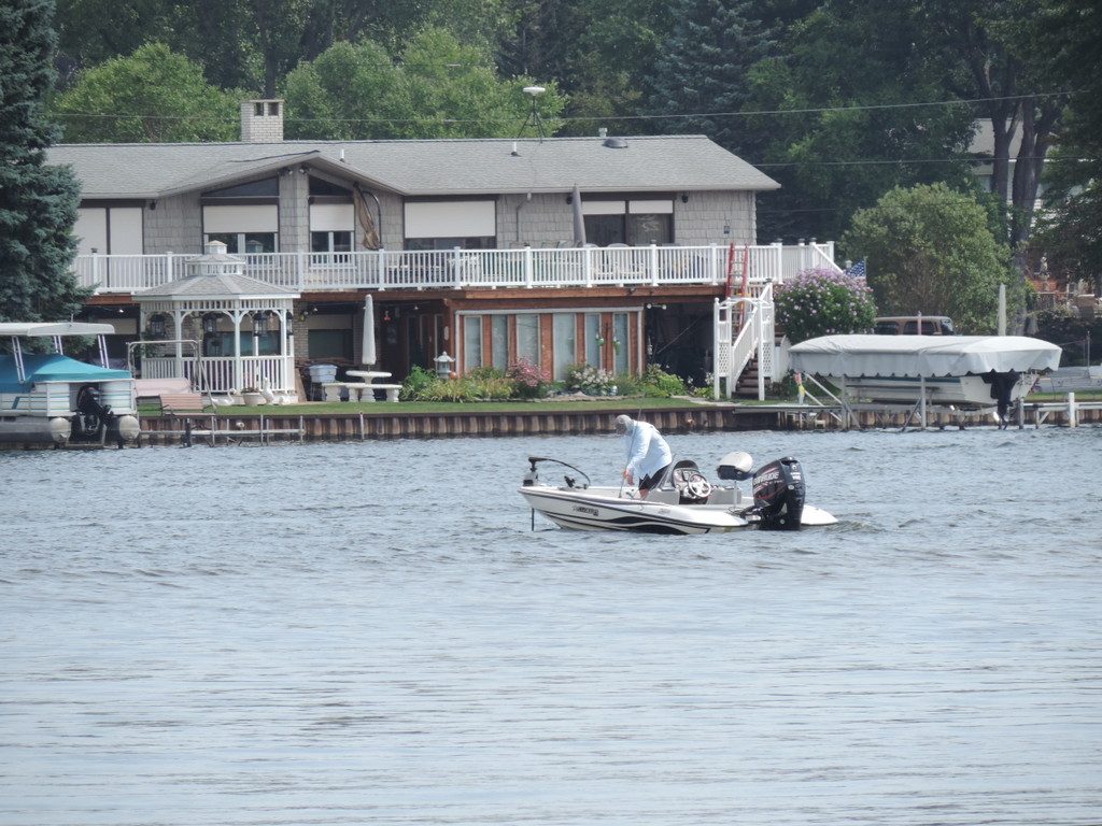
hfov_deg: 3.3
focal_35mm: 600
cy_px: 413
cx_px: 551
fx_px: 19101
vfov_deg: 2.5
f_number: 4.9
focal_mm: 107
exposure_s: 1/250
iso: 80
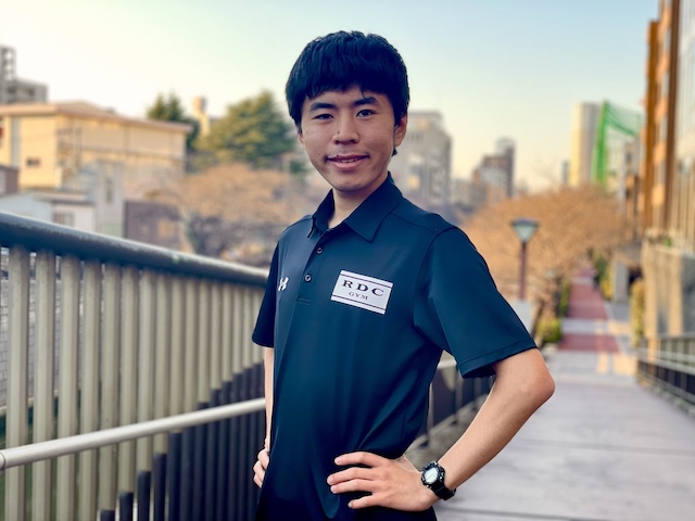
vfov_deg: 28.0
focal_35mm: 52
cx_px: 348
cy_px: 260
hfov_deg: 36.8
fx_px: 1044
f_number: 2
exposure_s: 1/122
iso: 25
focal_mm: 6
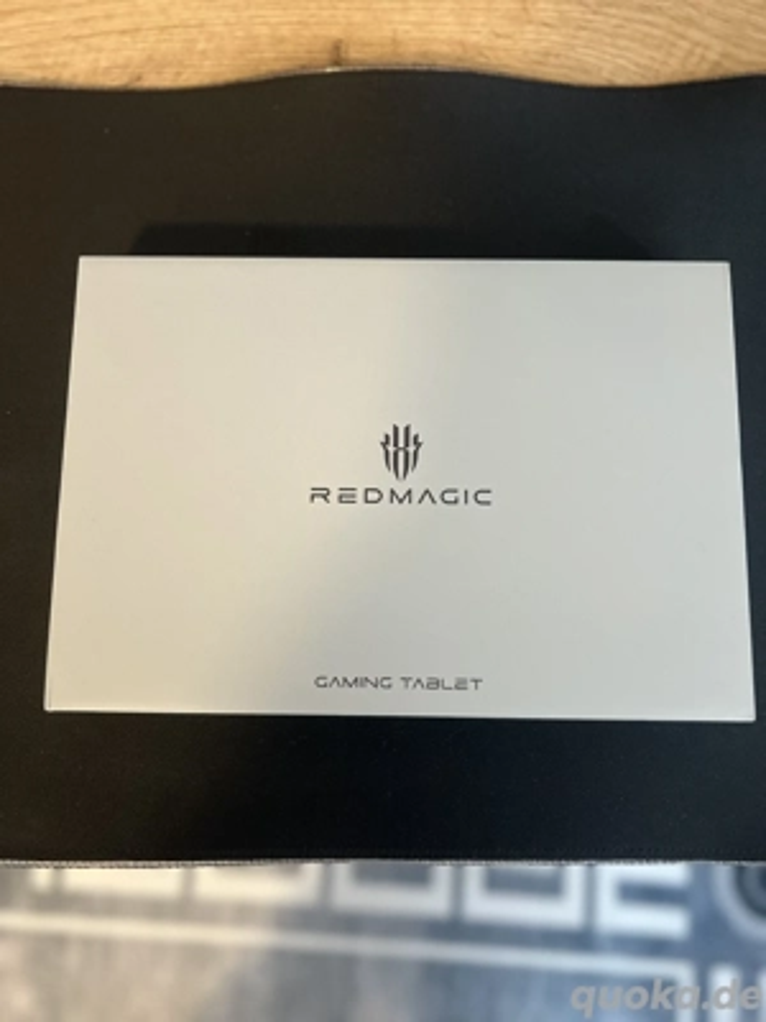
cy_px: 511
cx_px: 383
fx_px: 767
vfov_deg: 67.3
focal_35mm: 26
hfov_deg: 53.1
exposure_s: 1/60
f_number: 1.5
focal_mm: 5.7
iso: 400
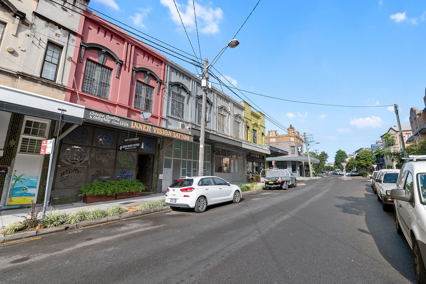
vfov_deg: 77.3
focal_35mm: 15
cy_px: 142
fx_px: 178
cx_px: 213
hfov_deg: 100.4
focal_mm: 15
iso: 320
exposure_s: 1/250
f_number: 7.1
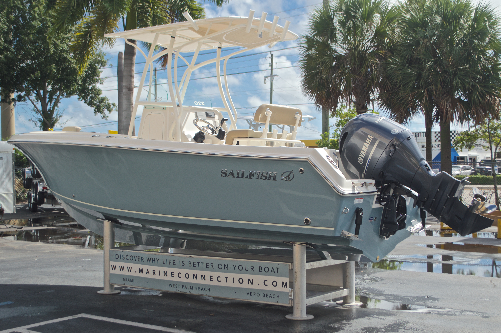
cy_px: 166
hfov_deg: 41.1
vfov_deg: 28.0
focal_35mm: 48
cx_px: 250
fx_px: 667
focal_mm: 32
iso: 100
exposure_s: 1/200
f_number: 5
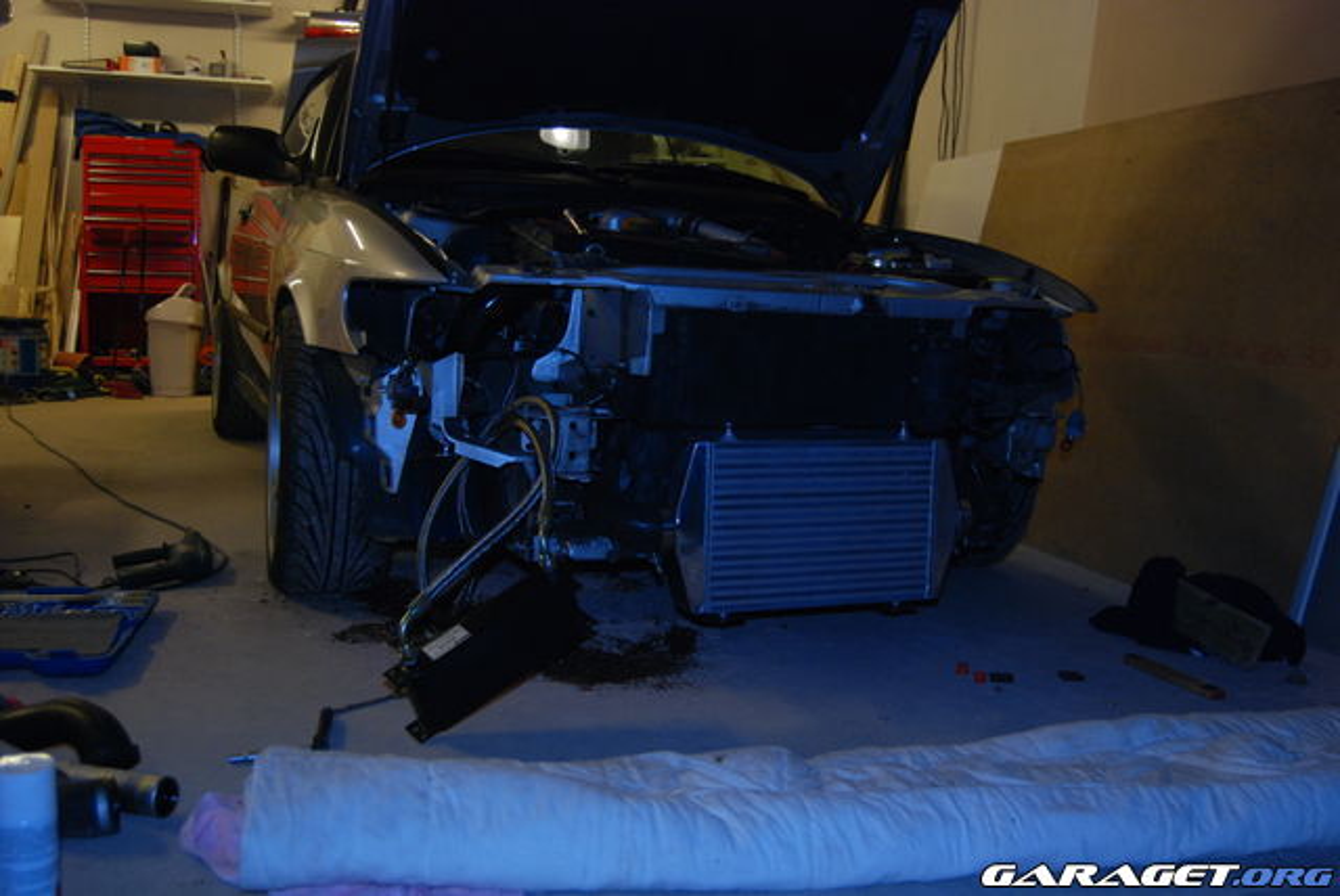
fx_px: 1341
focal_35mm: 36
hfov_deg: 53.1
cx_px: 670
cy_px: 448
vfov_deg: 36.9
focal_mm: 24
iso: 640
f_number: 4
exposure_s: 1/60
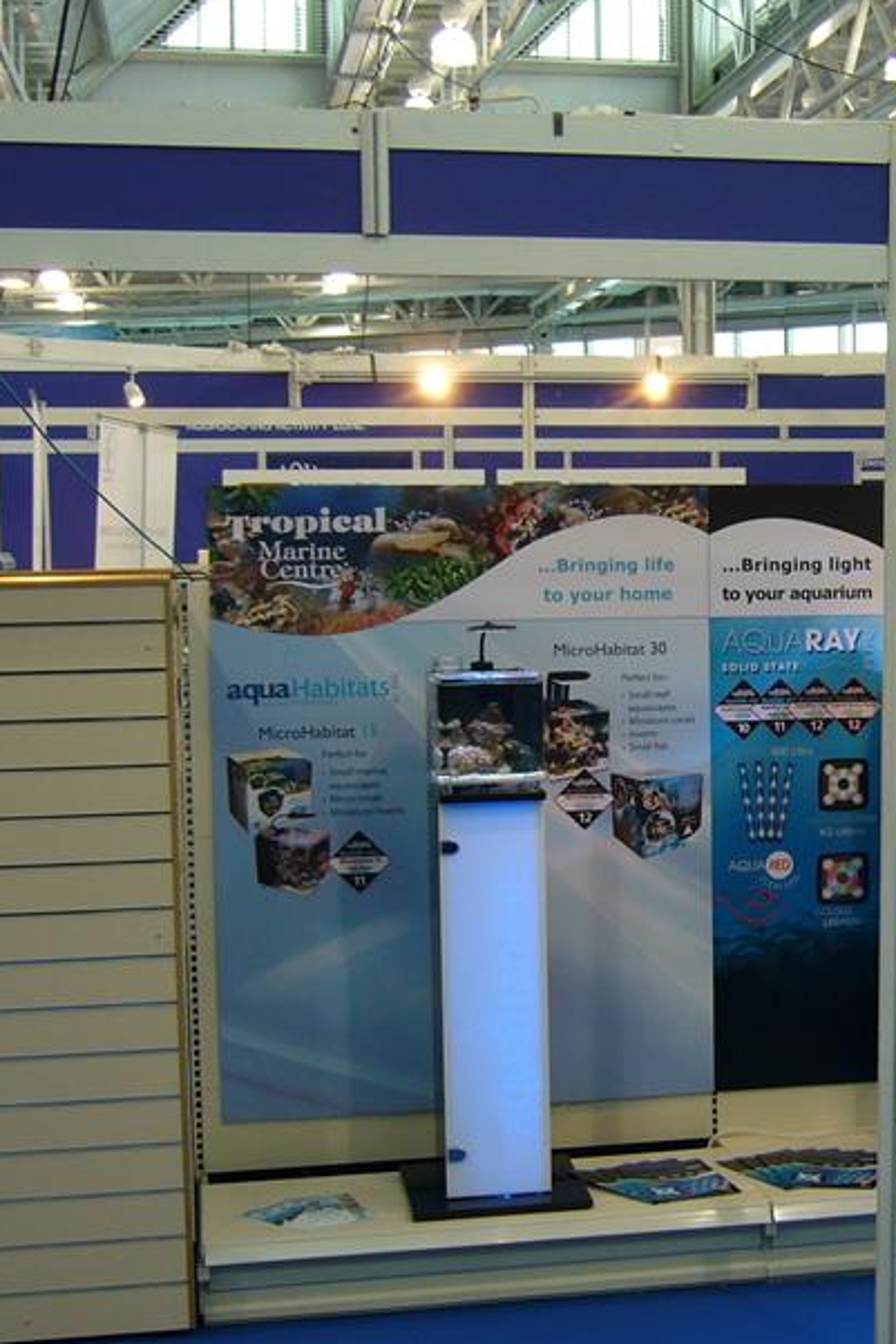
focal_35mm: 62
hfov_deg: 21.5
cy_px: 669
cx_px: 766
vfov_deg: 32.4
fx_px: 2313
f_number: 2.8
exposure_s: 1/30
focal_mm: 5.8
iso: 100
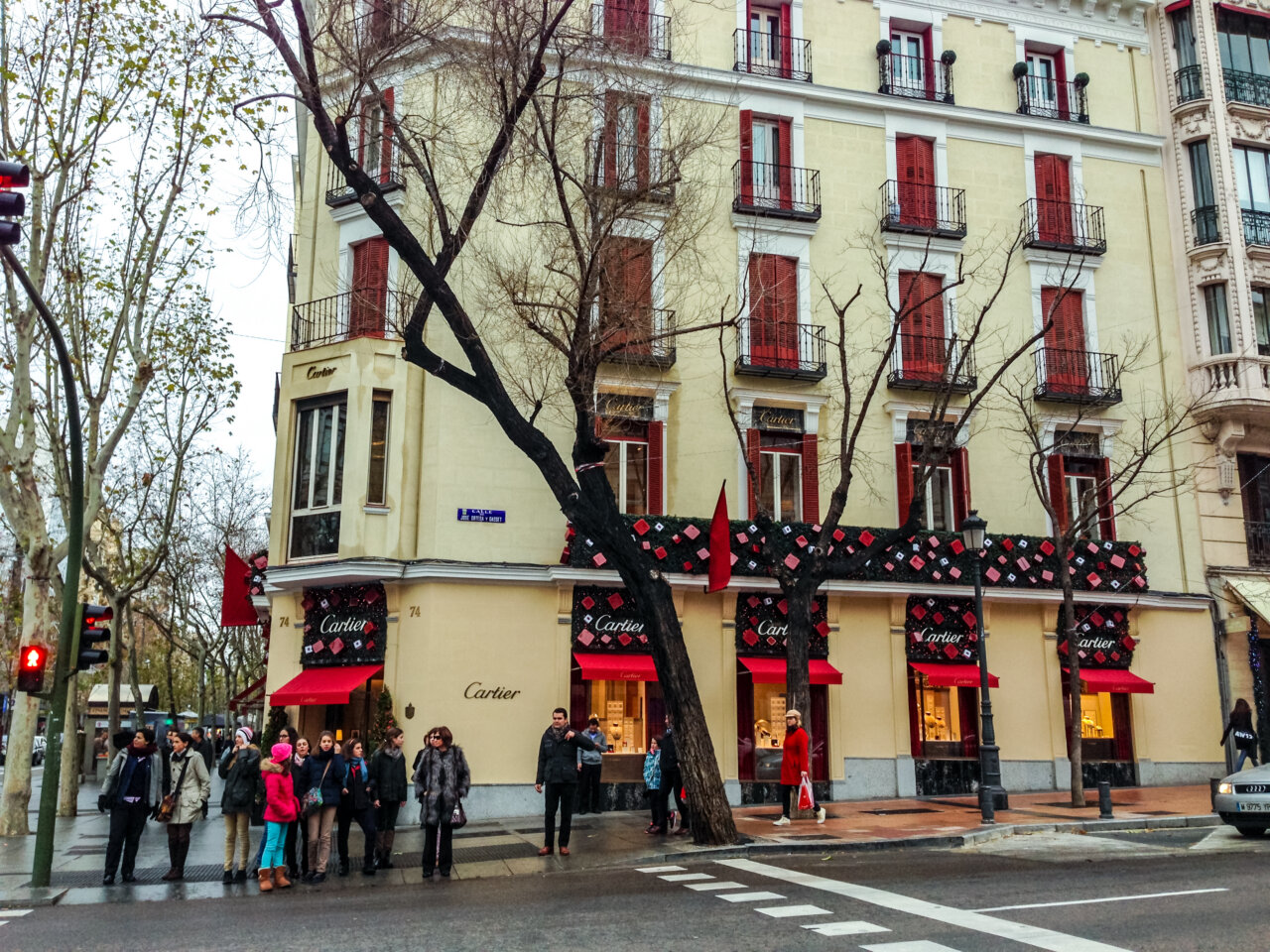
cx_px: 635
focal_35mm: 33
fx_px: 1211
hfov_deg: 55.4
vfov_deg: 42.9
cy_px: 476
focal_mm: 4.12
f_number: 2.4
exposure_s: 1/200
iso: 50
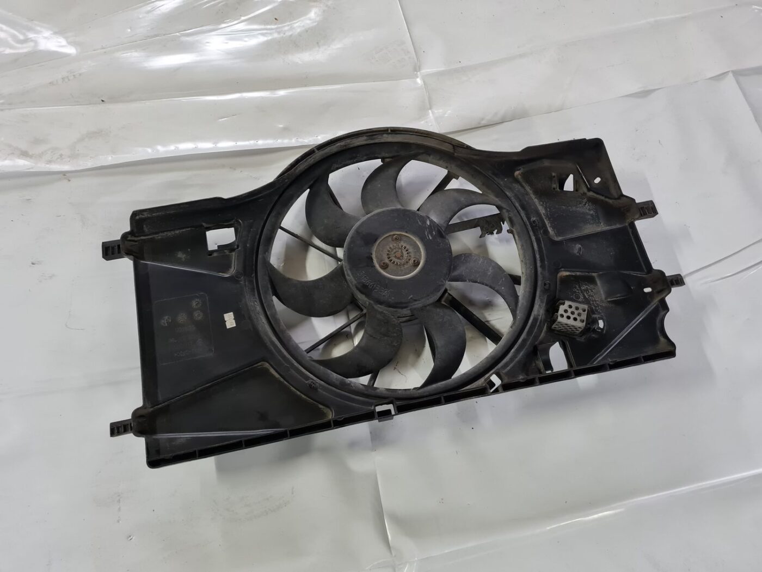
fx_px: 572
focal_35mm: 26
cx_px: 381
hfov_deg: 67.3
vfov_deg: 53.1
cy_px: 286
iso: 500
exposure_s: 1/50
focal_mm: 5.4
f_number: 1.8
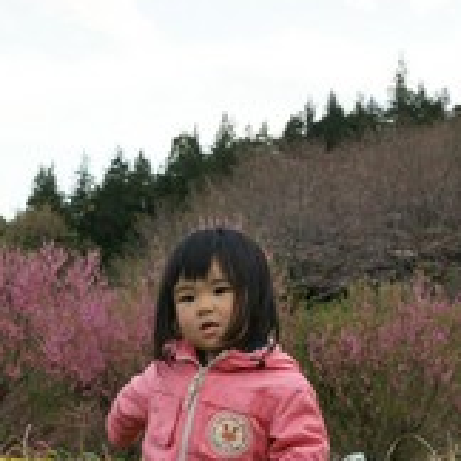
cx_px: 188
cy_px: 292
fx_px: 1296
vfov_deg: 20.1
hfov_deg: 20.2
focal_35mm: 86
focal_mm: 26
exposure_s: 1/250
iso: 200
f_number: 6.3
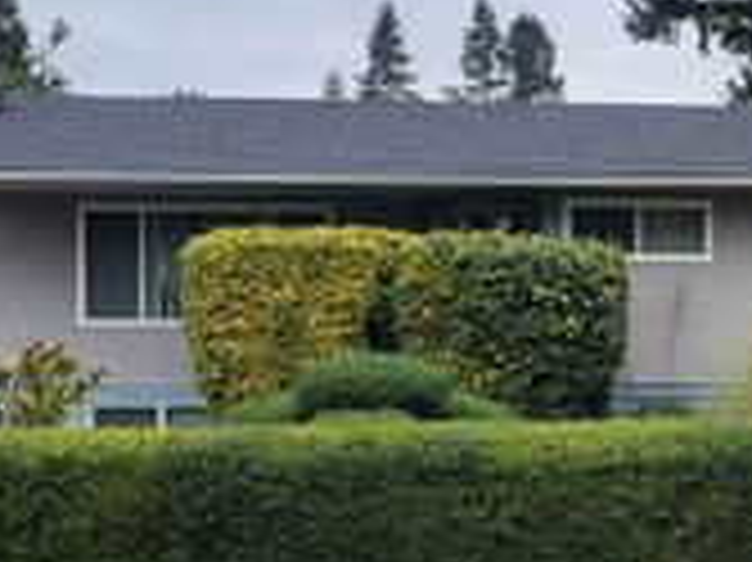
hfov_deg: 24.5
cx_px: 648
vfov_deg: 18.8
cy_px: 353
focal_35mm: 78
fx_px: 1693
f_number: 1.8
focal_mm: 5.4
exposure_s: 1/300
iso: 40
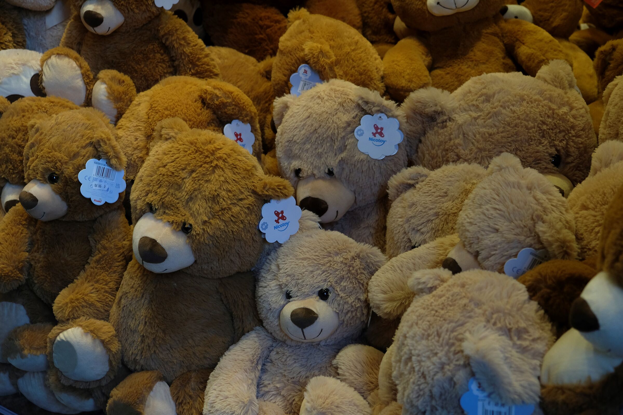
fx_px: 779
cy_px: 208
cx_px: 312
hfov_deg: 43.6
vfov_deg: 29.9
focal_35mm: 45
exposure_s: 1/125
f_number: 3.6
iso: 800
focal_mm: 30.2
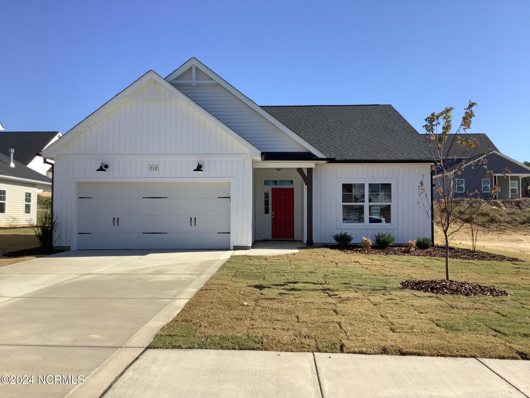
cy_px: 199
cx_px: 265
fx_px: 475
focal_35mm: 31
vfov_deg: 45.4
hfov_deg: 58.4
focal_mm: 3.3
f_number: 2.4
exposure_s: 1/1481
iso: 25
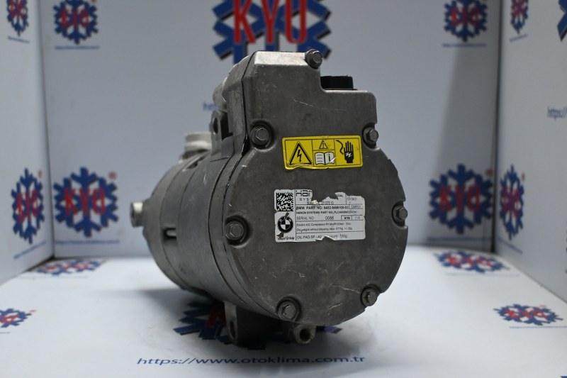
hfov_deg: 51.3
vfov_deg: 35.5
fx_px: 590
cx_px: 284
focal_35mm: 38
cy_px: 189
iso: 1000
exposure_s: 1/125
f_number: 4.2
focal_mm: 25
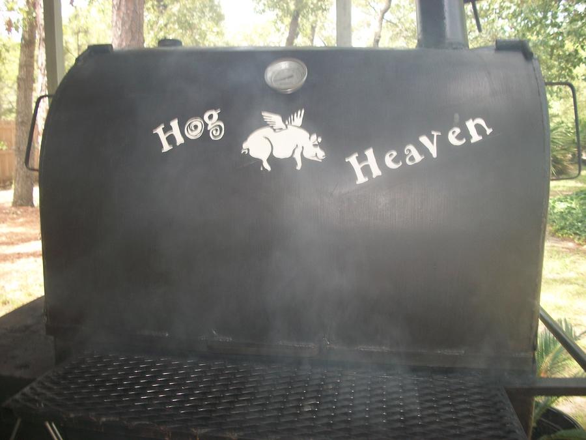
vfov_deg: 44.2
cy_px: 220
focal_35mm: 32
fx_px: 542
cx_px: 293
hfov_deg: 56.8
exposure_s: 1/60
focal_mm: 5.7
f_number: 2.9
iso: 80
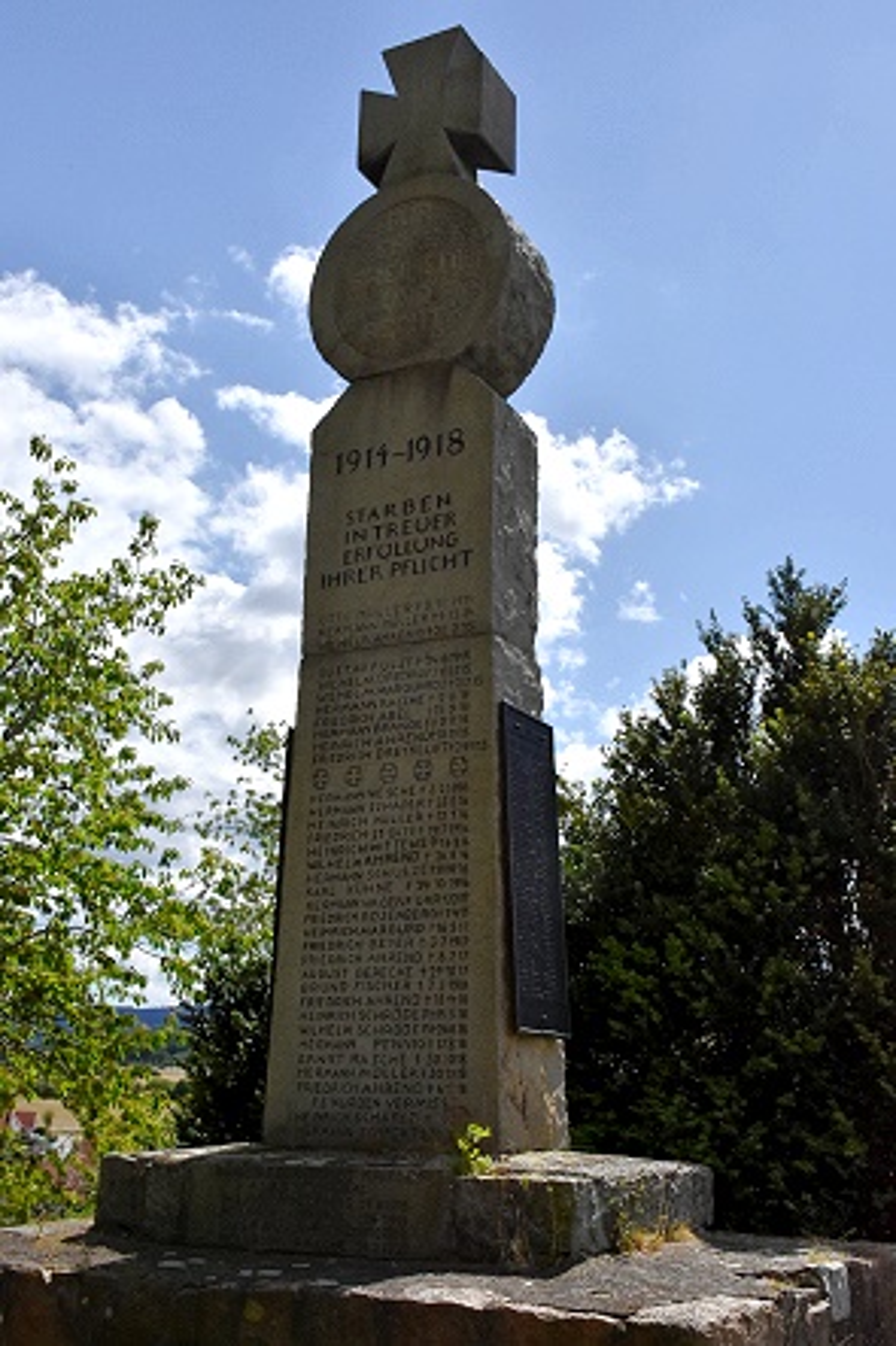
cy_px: 673
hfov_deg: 33.0
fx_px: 1513
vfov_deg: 47.9
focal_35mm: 40
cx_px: 448
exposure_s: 1/8000
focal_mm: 27
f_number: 11
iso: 1400
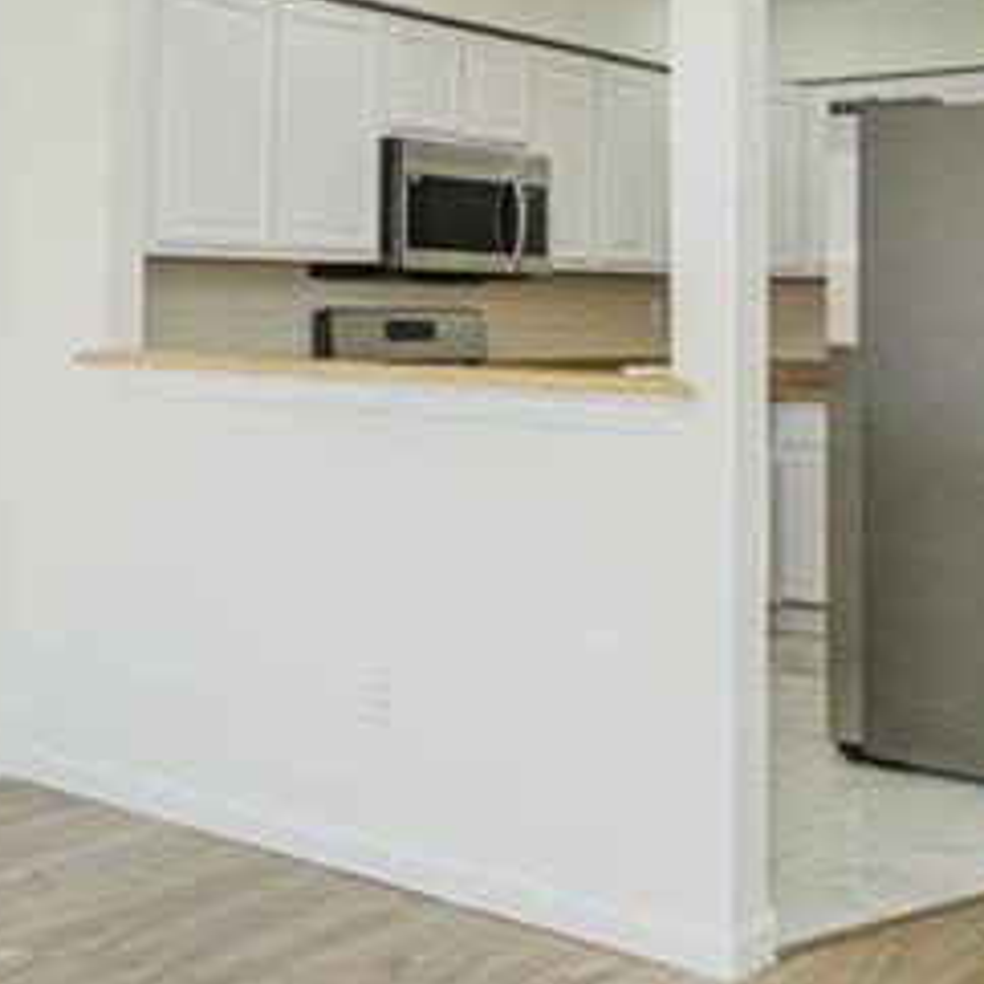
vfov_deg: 30.8
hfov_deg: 31.6
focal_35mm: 54
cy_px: 195
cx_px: 520
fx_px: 1737
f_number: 8
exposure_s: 1/125
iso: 1000
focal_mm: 10
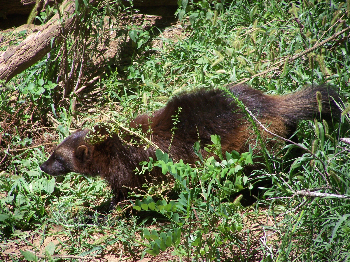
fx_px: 3842
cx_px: 175
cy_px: 131
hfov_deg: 5.2
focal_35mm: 380
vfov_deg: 3.9
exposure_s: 1/500
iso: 80
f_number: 3.7
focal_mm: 63
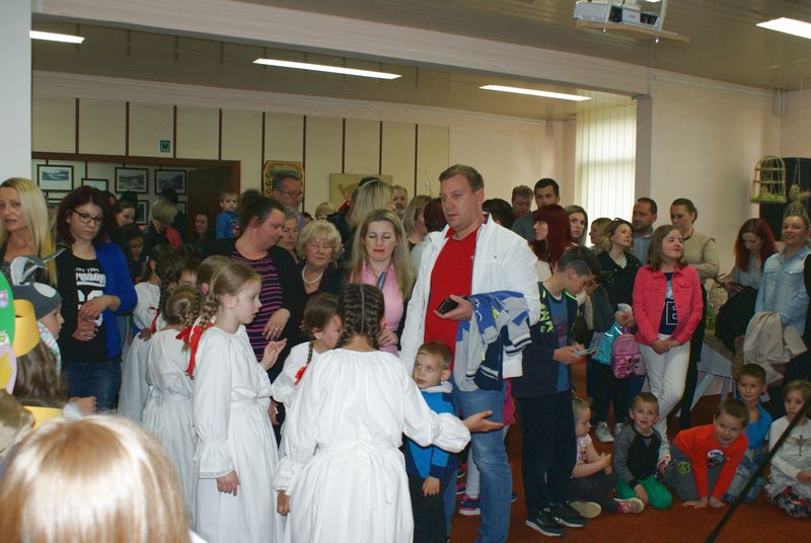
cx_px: 406
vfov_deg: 37.0
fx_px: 812
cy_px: 272
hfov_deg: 53.1
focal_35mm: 36
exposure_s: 1/60
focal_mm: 24
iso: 400
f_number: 5.6
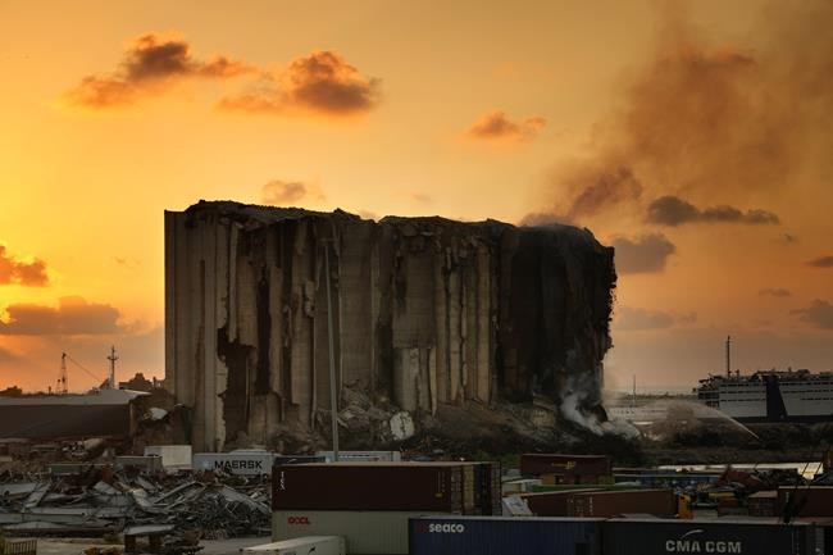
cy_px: 278
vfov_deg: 13.7
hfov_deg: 20.4
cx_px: 416
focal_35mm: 100
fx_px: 2313
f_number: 5
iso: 125
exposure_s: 1/400
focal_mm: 100
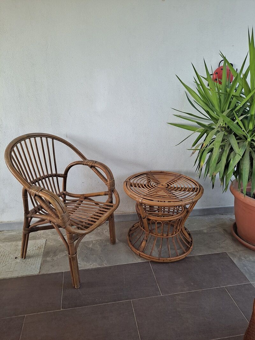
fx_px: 245
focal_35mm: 25
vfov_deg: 69.4
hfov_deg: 54.9
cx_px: 128
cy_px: 170
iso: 50
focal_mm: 4.6
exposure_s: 1/100
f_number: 2
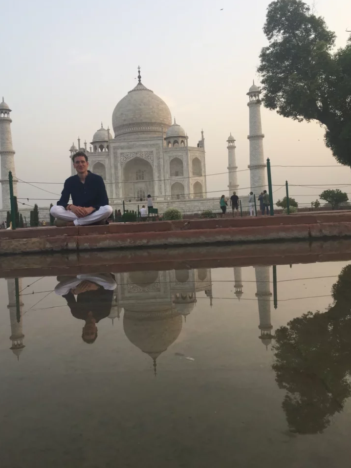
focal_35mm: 31
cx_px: 169
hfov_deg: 45.4
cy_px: 227
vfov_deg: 58.4
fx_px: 419
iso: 32
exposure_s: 1/126
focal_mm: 4.15
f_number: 2.2
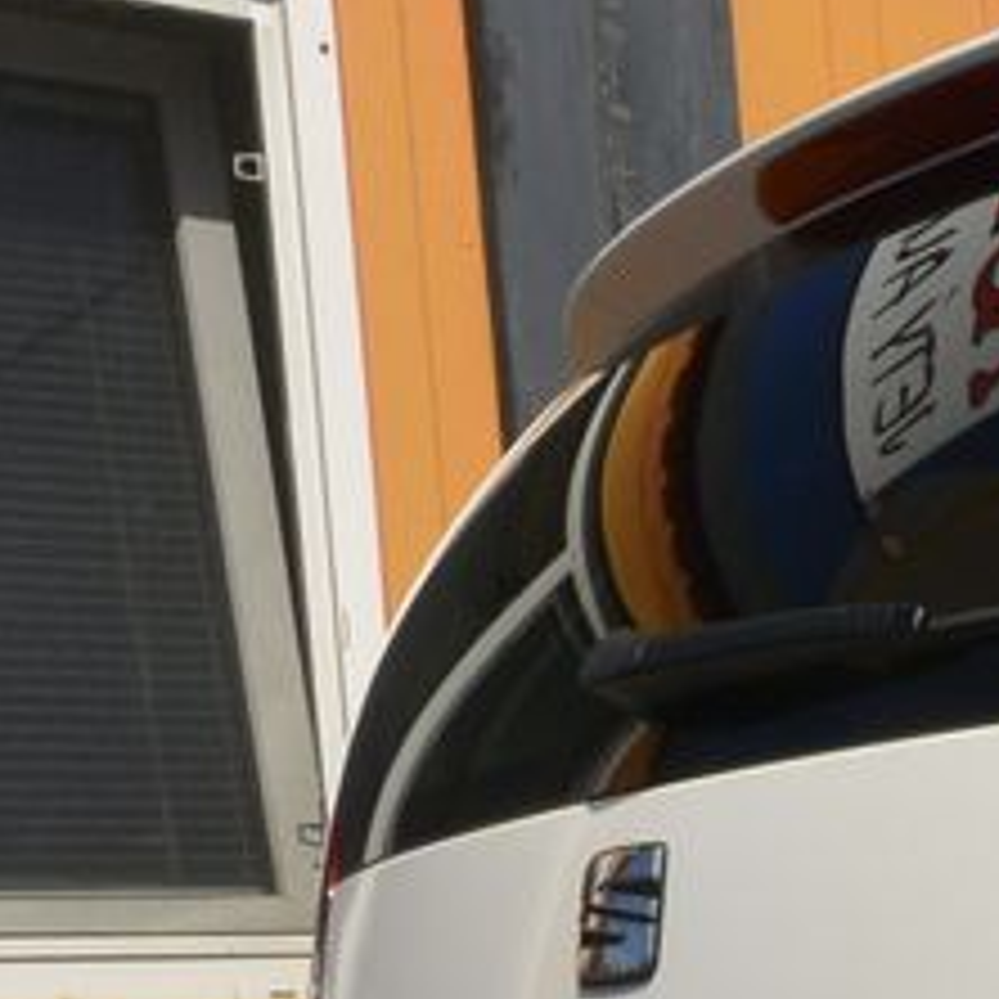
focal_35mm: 106
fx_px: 3461
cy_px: 1276
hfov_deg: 14.1
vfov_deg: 15.7
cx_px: 1926
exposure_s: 1/250
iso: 160
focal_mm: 10
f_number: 14
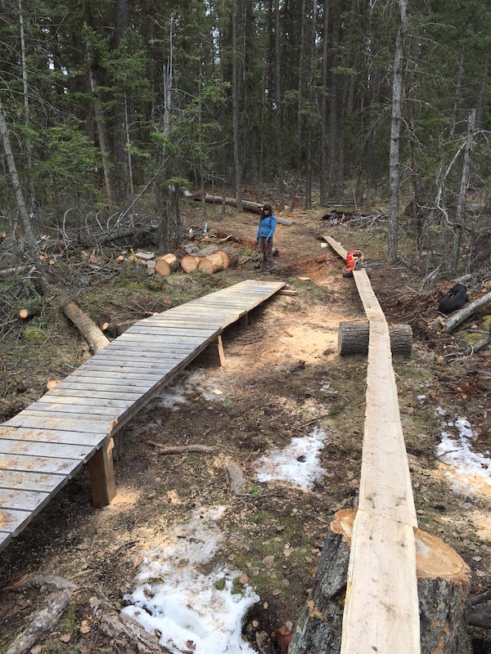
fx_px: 548
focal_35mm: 29
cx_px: 246
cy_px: 327
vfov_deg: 61.7
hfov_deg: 48.2
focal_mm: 4.15
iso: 32
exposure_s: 1/377
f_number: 2.2
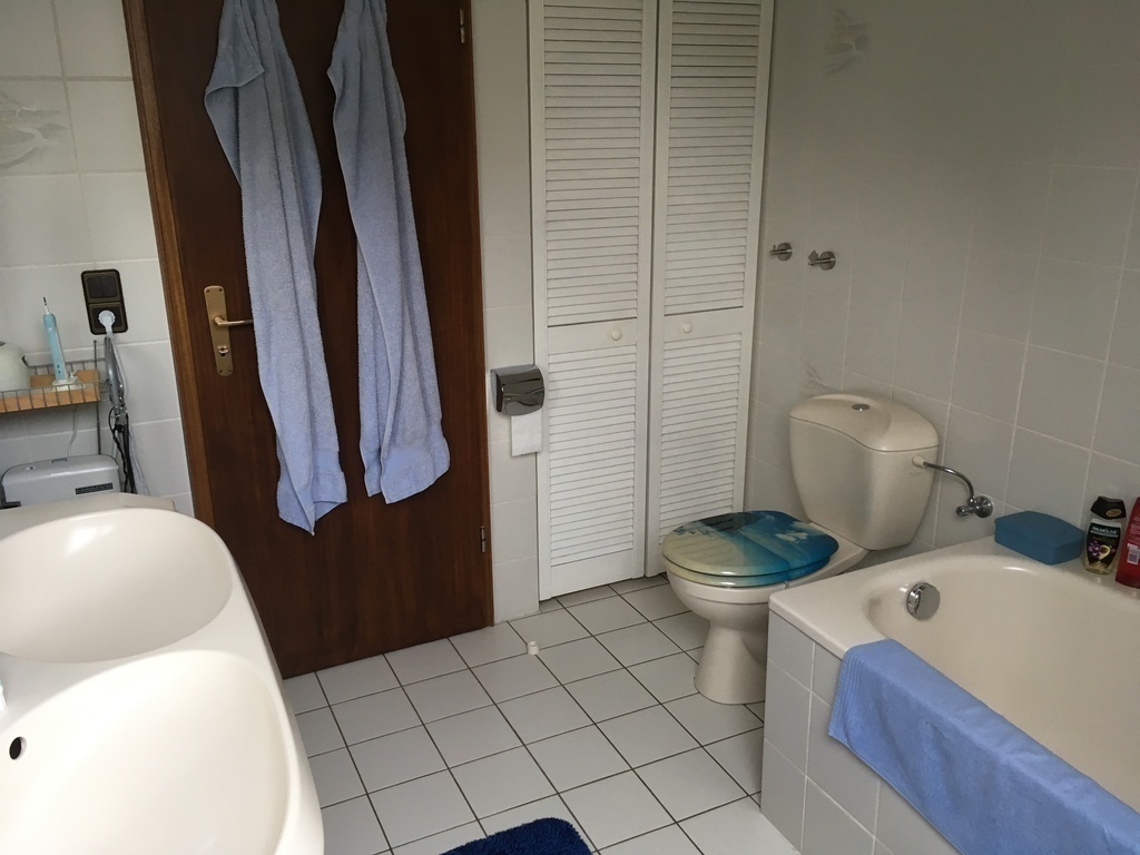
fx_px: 955
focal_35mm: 29
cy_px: 428
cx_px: 570
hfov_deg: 61.7
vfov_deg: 48.2
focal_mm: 4.15
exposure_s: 1/33
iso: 80
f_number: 2.2
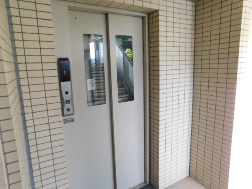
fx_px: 167
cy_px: 94
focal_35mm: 23
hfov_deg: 73.9
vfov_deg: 58.9
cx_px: 126
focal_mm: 4
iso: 125
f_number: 3
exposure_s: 1/50
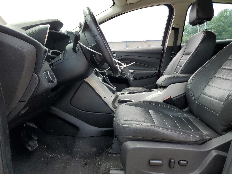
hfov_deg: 67.3
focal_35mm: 26
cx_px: 116
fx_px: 174
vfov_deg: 53.1
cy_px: 87
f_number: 1.5
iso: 50
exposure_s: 1/833
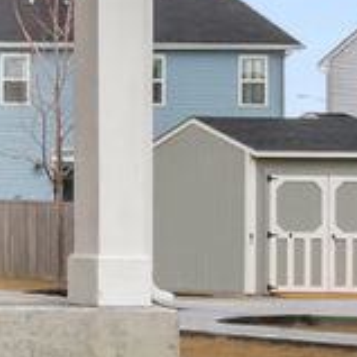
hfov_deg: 6.3
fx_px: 2322
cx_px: -1274
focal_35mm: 199
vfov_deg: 8.5
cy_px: -258
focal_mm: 23
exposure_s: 1/60
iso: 320
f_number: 11
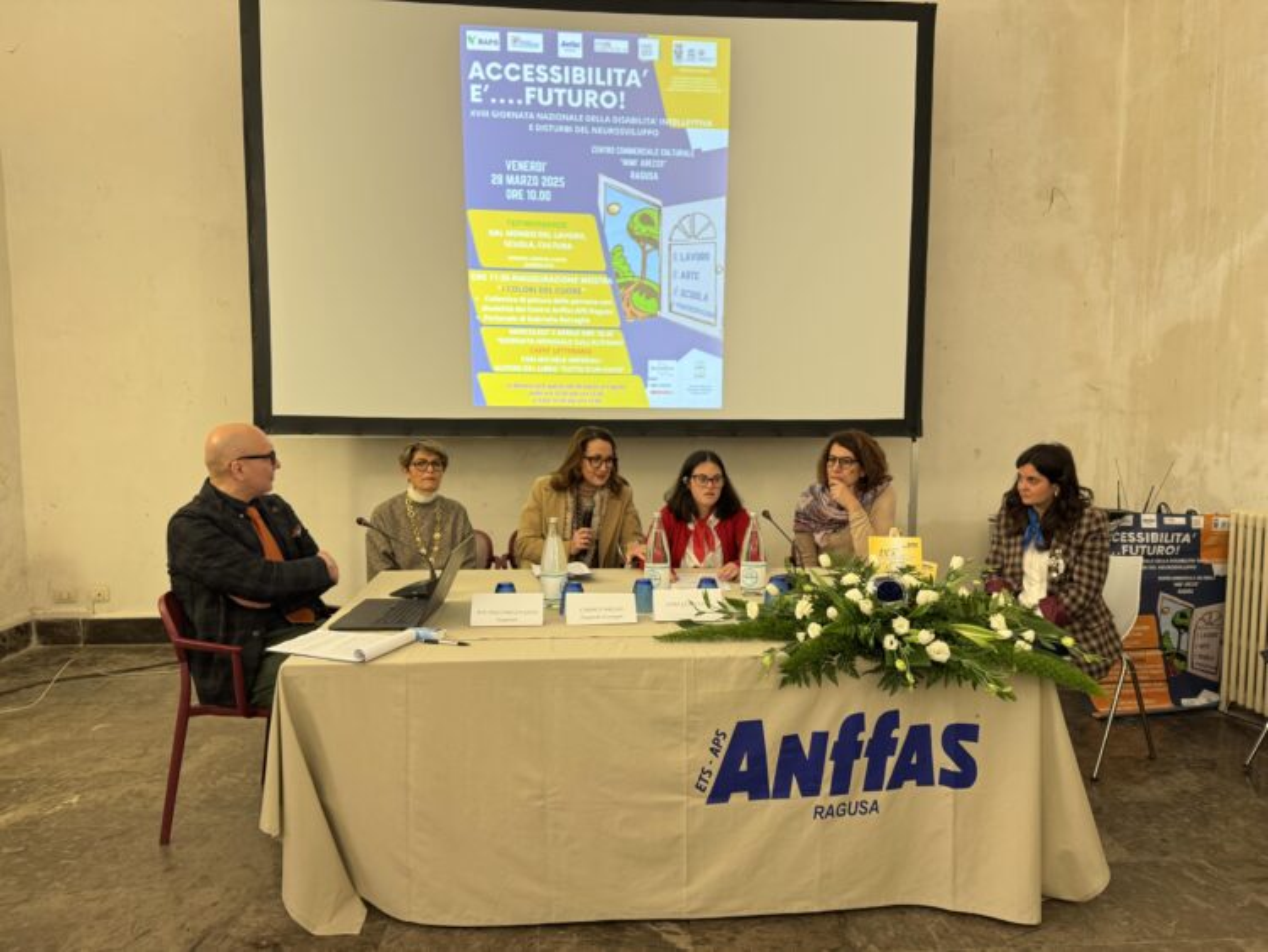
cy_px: 476
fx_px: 879
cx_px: 634
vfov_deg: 56.8
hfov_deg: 71.6
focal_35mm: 24
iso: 250
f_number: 1.78
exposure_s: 1/50
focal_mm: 6.76
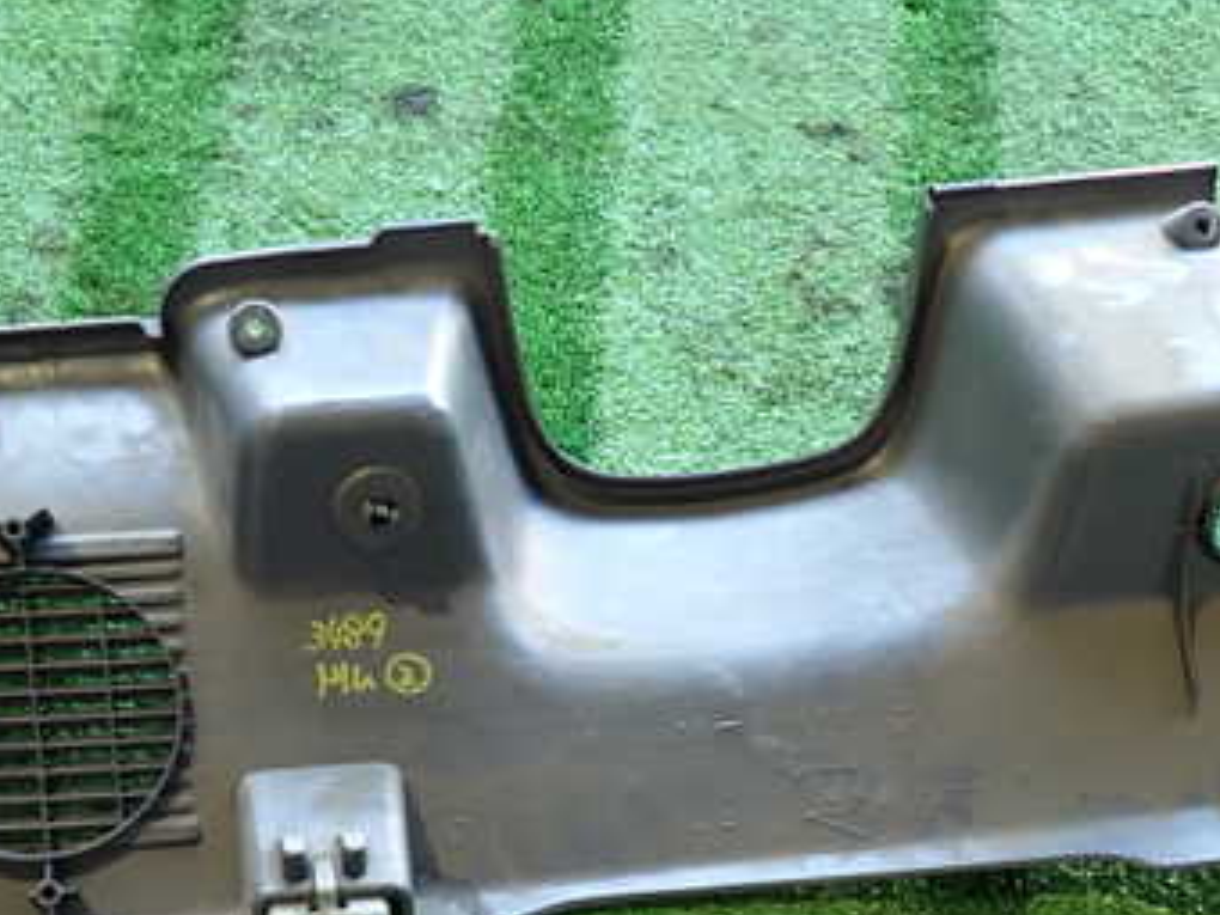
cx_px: 470
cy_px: 653
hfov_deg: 36.0
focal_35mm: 53
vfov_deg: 27.3
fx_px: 1868
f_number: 2.3
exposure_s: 1/30
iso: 200
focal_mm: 5.4
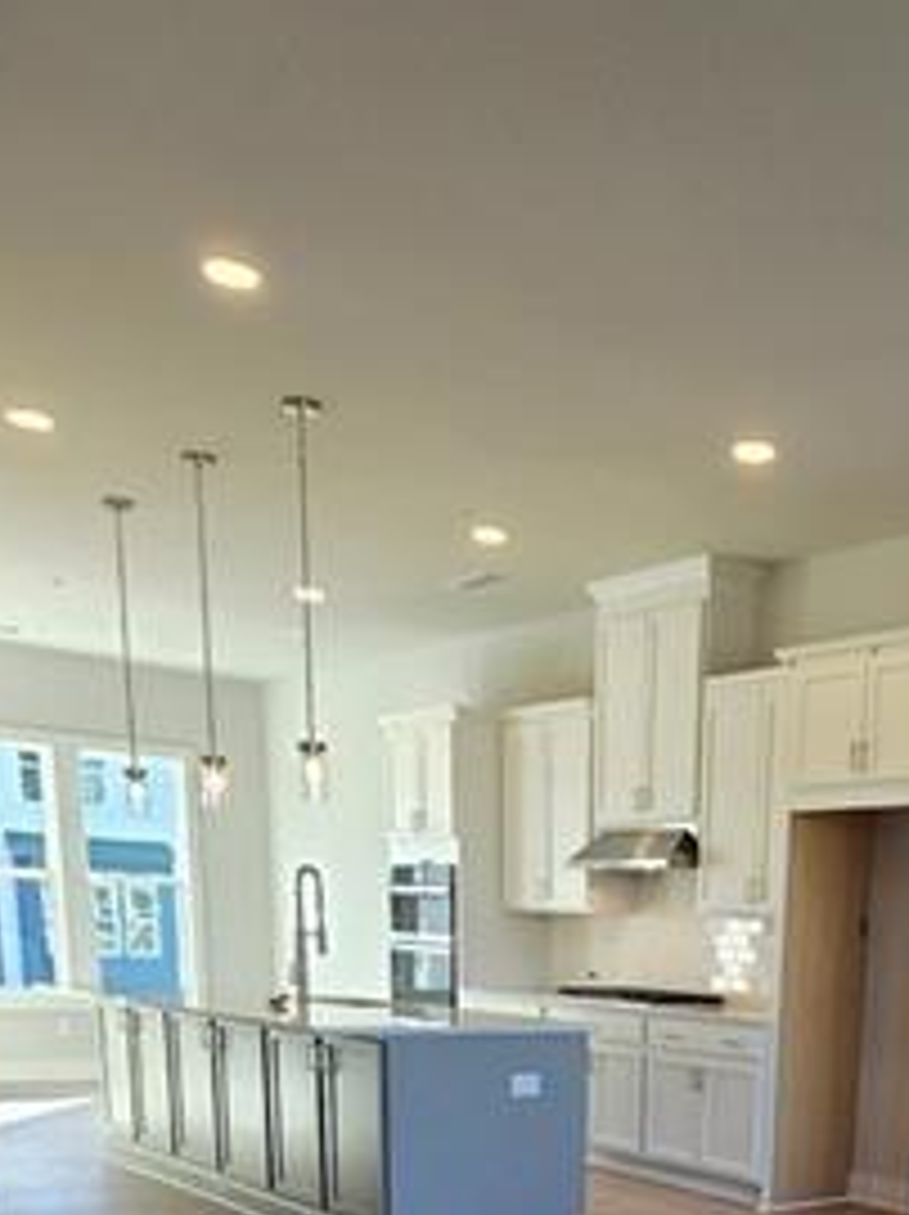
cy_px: 1332
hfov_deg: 37.1
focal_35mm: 37
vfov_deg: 40.6
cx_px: 738
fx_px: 1298
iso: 50
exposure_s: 1/60
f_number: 2.2
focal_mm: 2.2
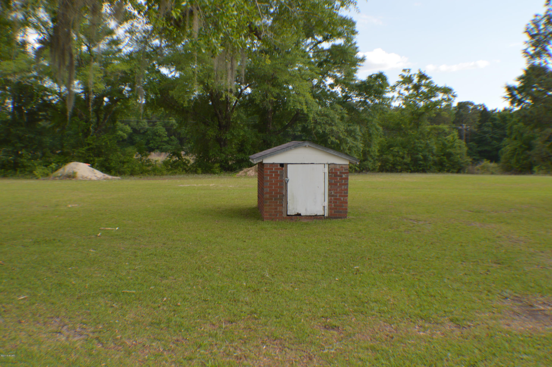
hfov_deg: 49.6
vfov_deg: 34.1
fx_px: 597
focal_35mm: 39
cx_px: 276
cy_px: 184
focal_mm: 26
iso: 100
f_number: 5
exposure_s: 1/200
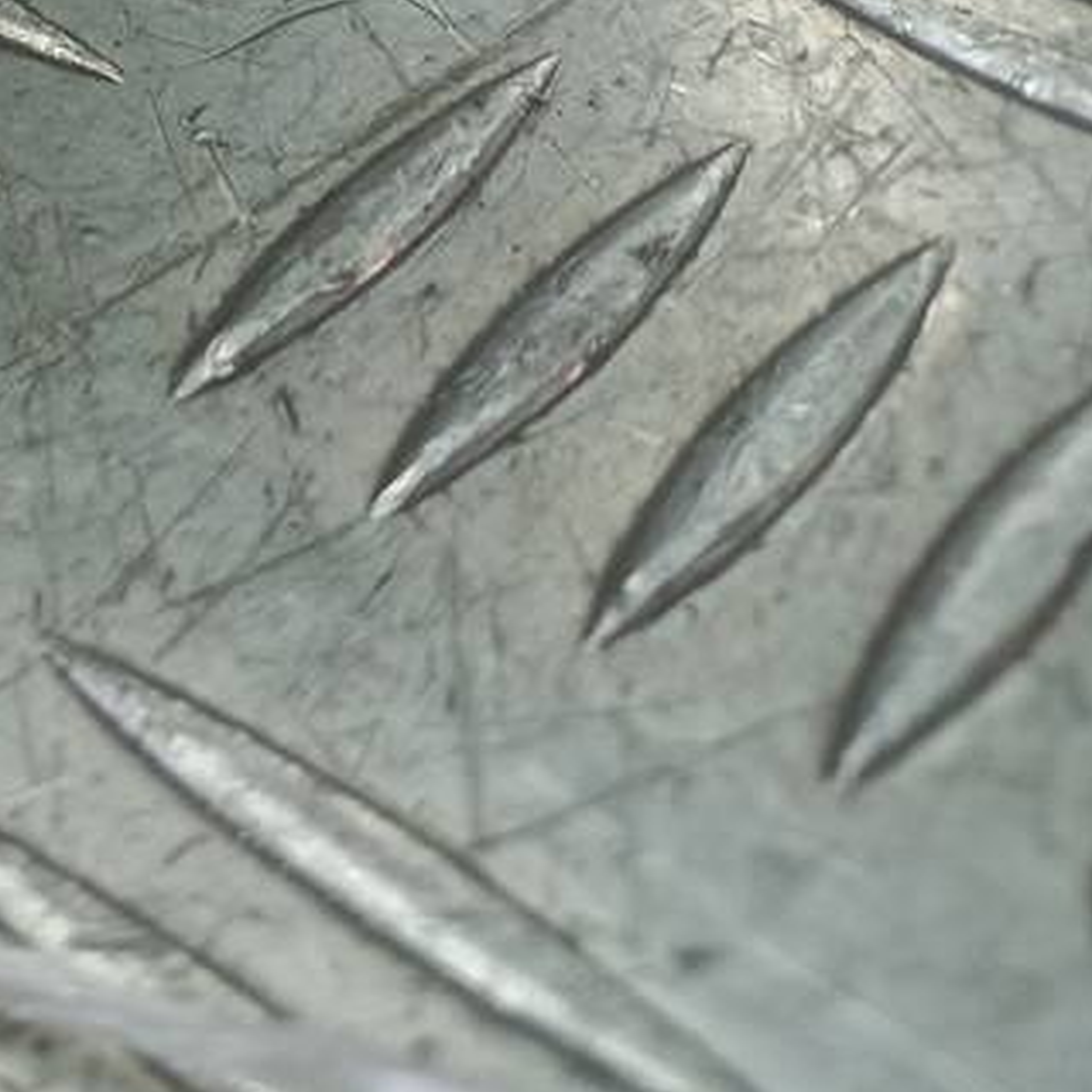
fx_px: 2534
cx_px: -589
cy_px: -127
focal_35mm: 71
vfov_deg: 22.8
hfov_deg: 20.5
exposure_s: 1/50
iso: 64
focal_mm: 4.6
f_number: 1.8
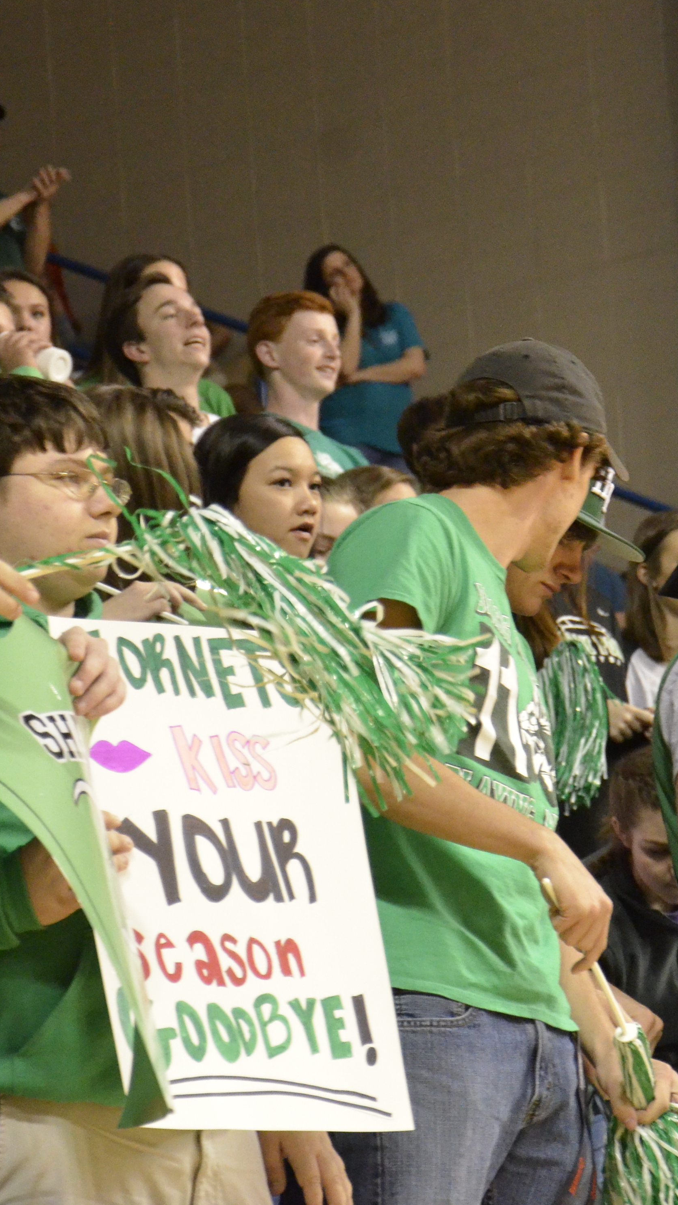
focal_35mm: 172
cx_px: 530
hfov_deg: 7.0
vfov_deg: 12.5
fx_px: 5497
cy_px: 552
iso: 4000
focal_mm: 66
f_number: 5.3
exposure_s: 1/250
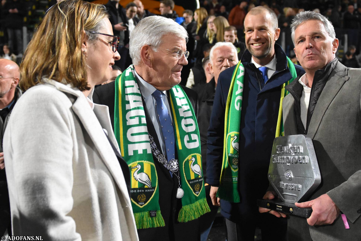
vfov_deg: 36.9
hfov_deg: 53.1
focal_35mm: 36
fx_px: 361
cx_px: 180
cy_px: 120
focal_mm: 24
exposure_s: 1/500
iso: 4000
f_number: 2.8
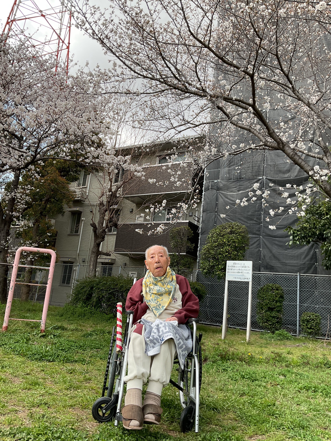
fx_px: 370
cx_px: 166
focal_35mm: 29
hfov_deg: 48.2
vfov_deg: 61.7
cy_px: 220
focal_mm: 3
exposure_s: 1/375
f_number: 1.8
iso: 16
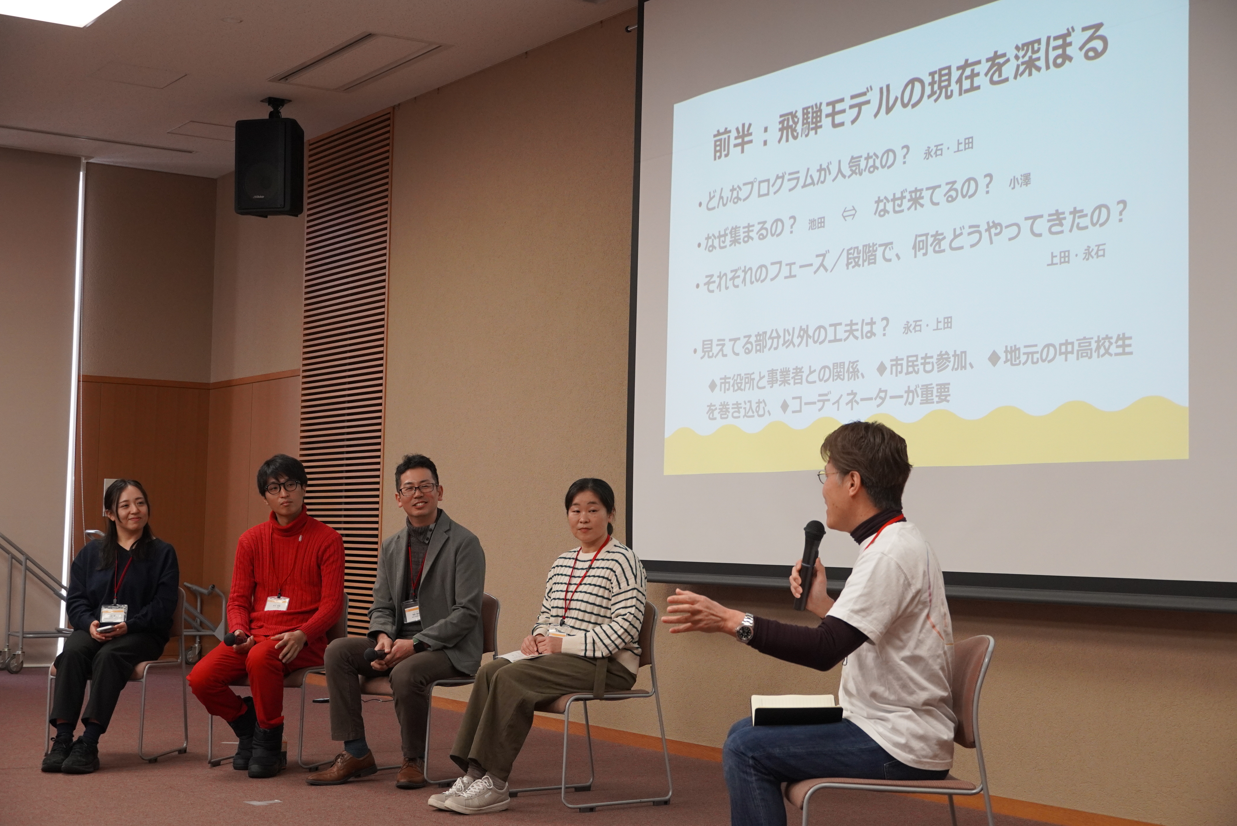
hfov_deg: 36.9
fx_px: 1856
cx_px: 618
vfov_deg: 25.1
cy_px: 413
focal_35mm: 54
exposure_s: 1/160
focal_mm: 36
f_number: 4.5
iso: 1250
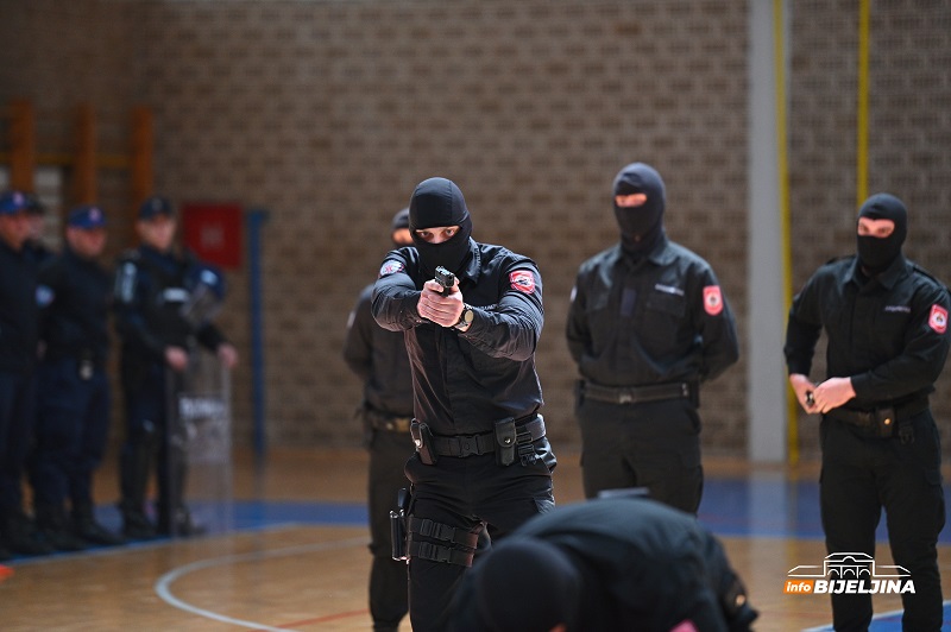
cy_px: 316
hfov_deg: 10.6
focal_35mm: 195
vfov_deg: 7.0
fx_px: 5147
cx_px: 476
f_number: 2.8
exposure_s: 1/640
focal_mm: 195
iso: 1250
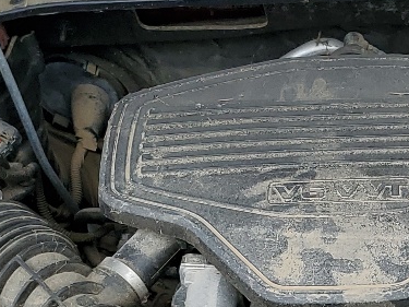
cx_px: 490
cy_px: 423
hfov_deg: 17.0
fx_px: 1311
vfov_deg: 12.8
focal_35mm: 111
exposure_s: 1/909
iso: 50
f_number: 1.5
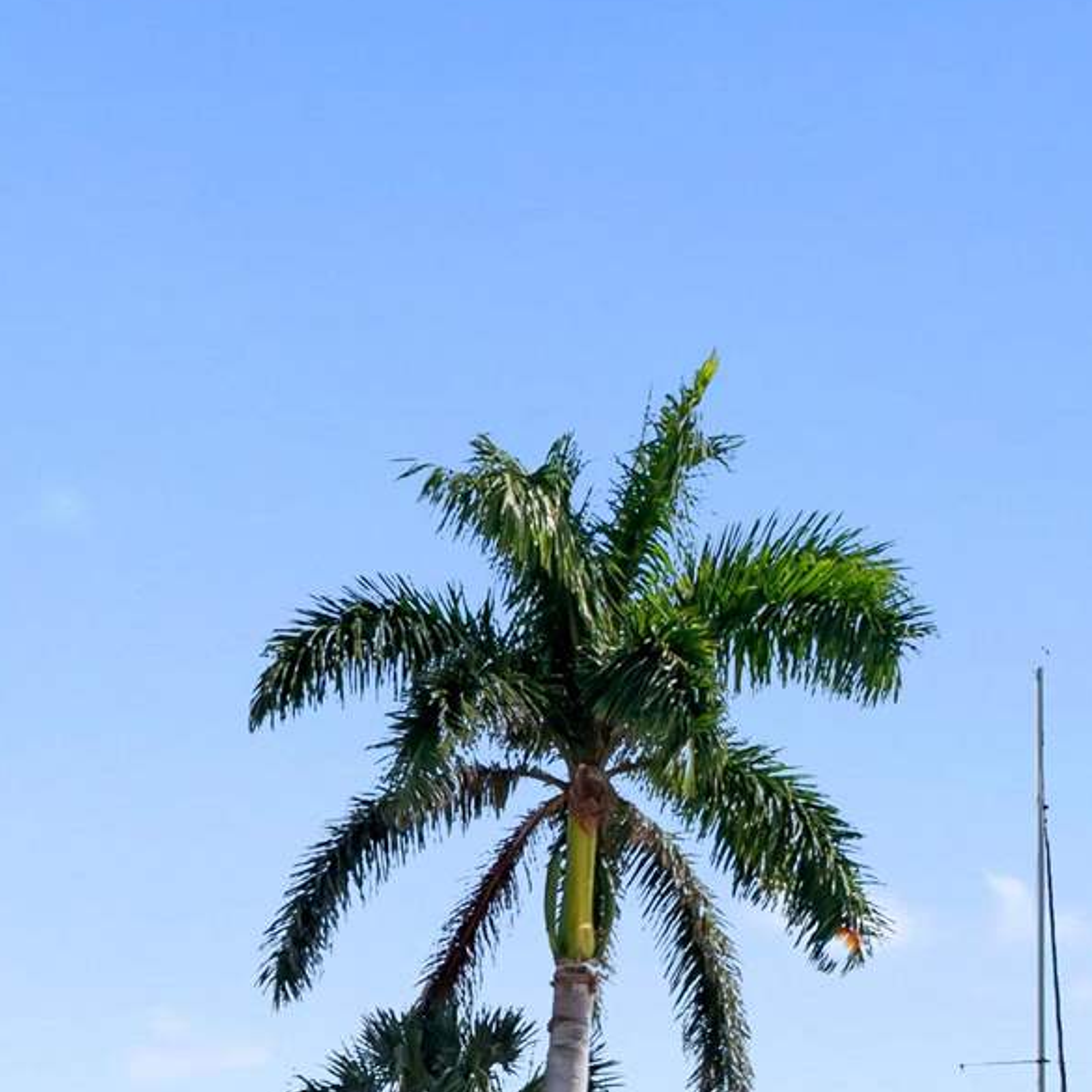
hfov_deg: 26.1
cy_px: 1525
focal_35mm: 65
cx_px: 250
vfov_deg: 22.7
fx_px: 2320
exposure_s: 1/400
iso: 200
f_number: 7.1
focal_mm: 7
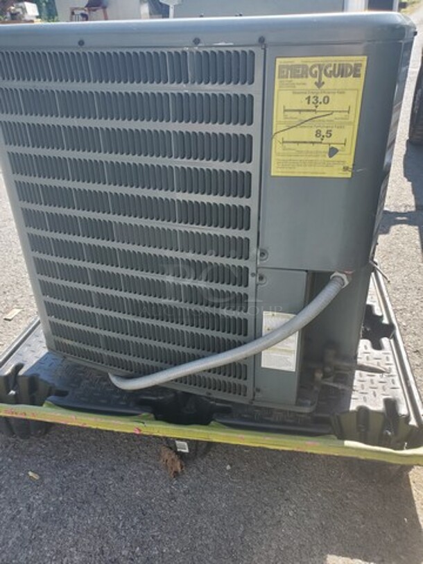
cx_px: 212
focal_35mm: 26
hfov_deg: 53.1
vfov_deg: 67.3
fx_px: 424
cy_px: 282
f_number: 2.4
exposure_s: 1/389
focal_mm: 4.3
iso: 50
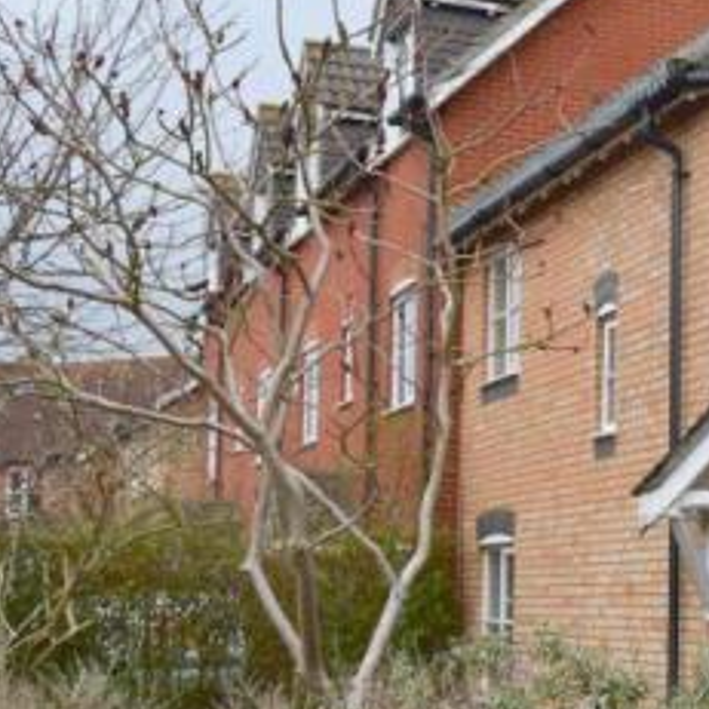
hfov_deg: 19.1
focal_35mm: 83
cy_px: 434
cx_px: 942
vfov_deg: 20.8
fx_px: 1928
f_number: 9
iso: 400
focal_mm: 23
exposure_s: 1/160
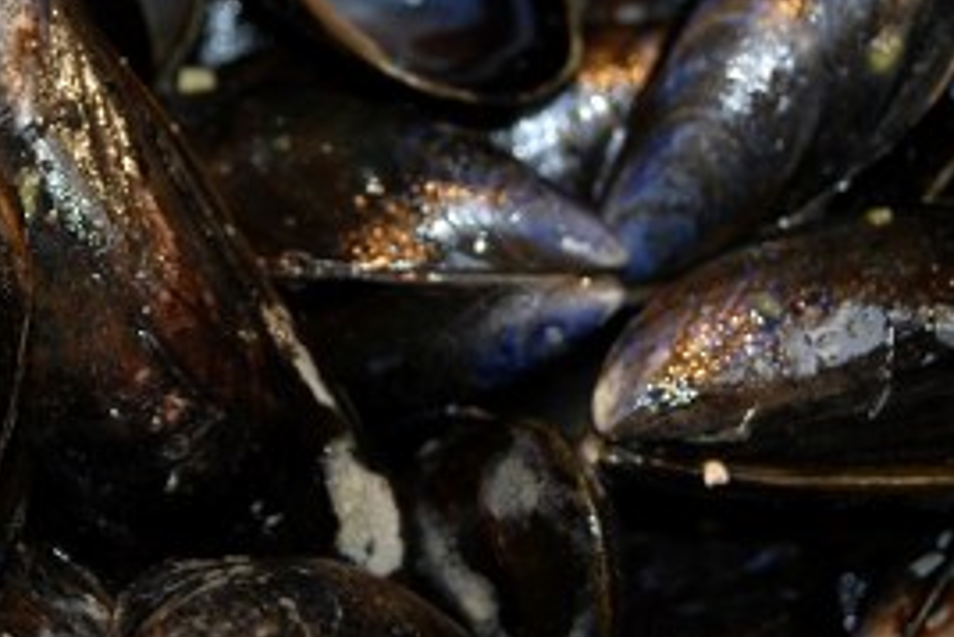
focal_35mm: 215
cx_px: 278
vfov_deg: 6.4
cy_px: 125
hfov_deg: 9.6
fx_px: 5700
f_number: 4.8
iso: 200
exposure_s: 1/60
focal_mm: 48
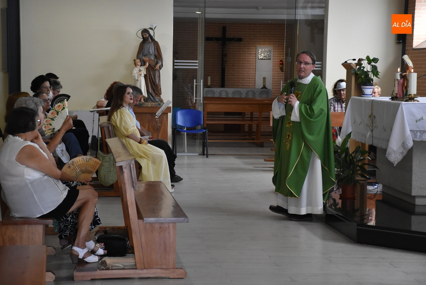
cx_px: 213
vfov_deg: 14.7
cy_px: 142
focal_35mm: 93
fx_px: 1101
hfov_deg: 21.9
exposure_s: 1/400
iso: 3200
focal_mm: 62
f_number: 5
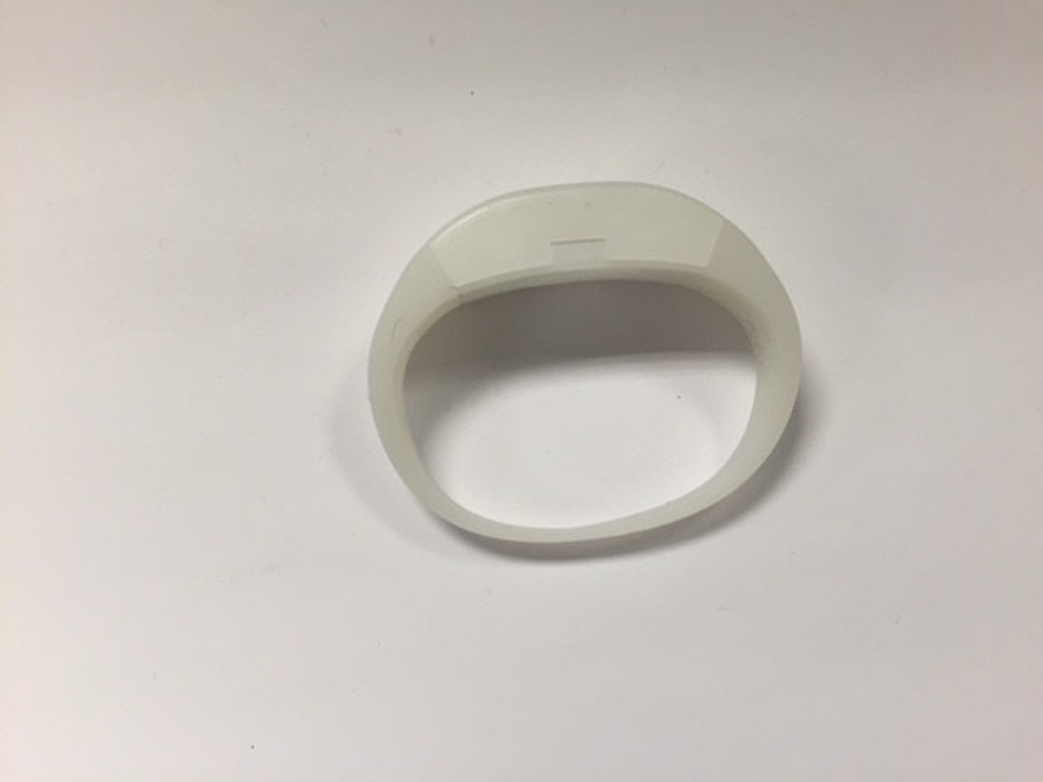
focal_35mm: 29
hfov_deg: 61.7
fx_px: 874
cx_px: 522
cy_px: 391
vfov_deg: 48.2
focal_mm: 4.15
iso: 40
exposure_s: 1/30
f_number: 2.2
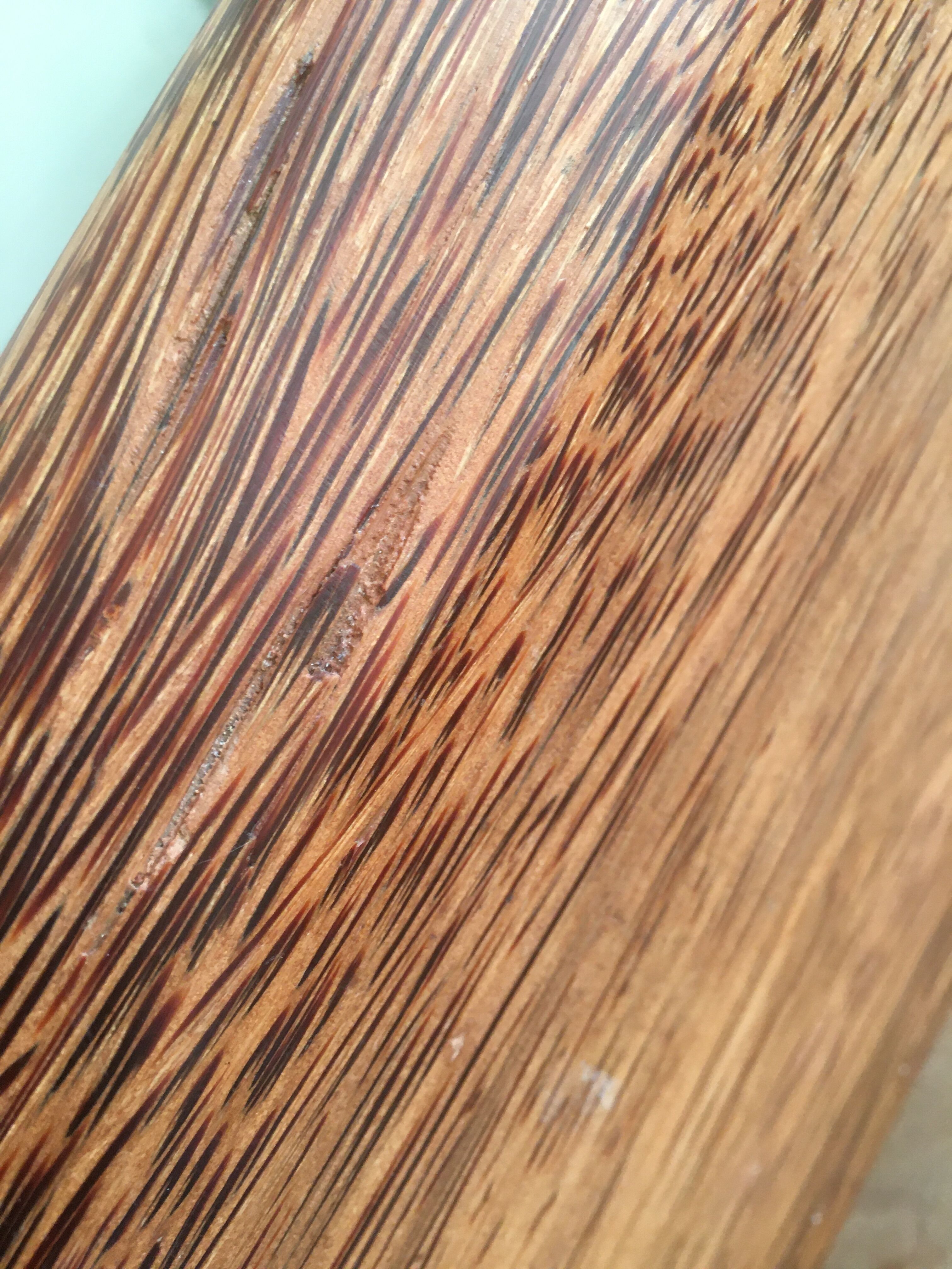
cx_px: 476
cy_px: 634
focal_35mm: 29
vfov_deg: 61.7
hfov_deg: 48.2
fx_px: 1063
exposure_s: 1/33
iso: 125
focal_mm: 4.15
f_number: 2.2
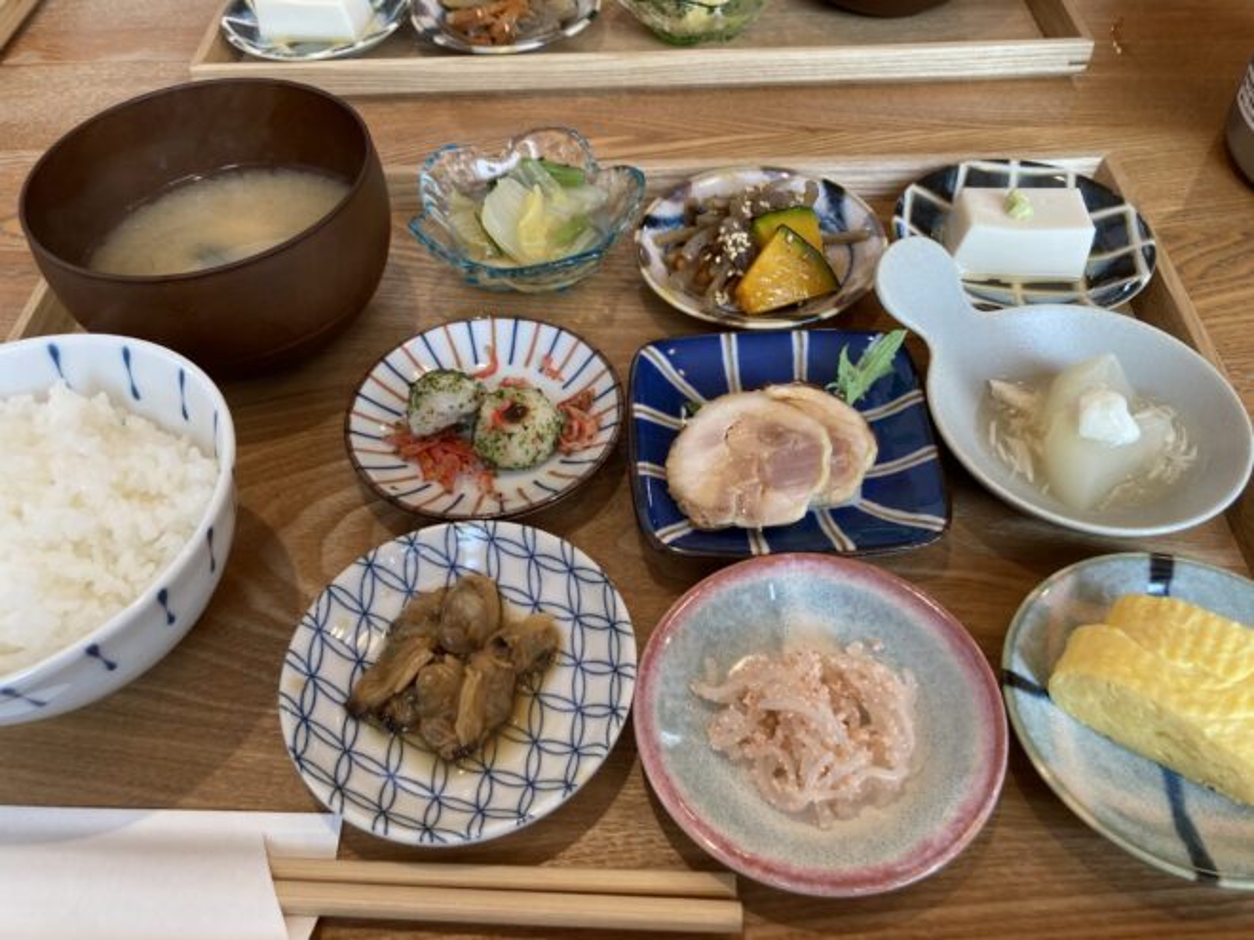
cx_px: 627
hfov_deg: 63.4
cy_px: 470
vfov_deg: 49.7
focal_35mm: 28
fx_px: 1014
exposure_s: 1/60
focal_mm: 3.99
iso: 50
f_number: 1.8
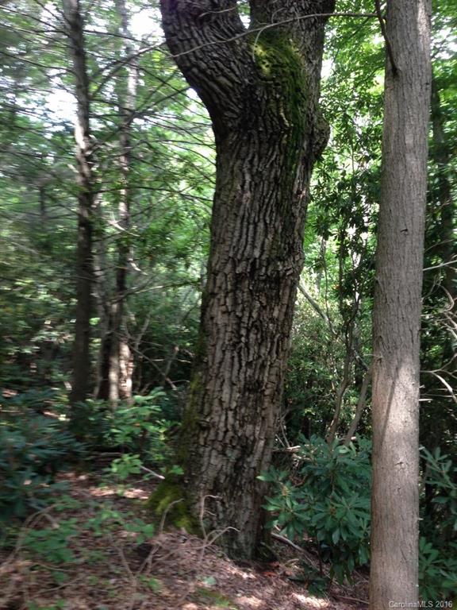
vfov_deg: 55.4
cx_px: 228
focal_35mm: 33
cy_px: 305
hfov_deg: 42.9
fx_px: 581
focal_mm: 4.12
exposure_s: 1/40
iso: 50
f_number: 2.4
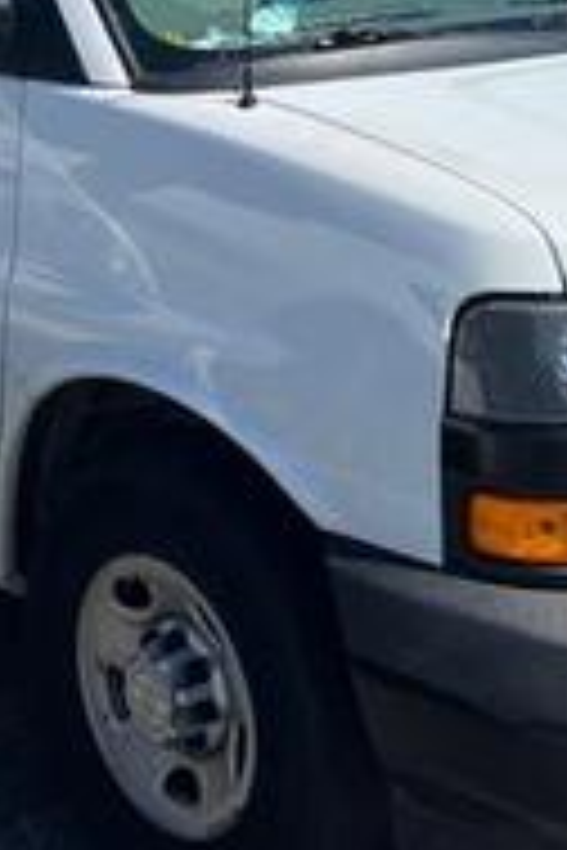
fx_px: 1701
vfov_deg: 27.1
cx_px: 189
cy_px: 90
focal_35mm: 72
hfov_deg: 18.9
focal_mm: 5.7
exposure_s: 1/6579
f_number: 1.5
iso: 50
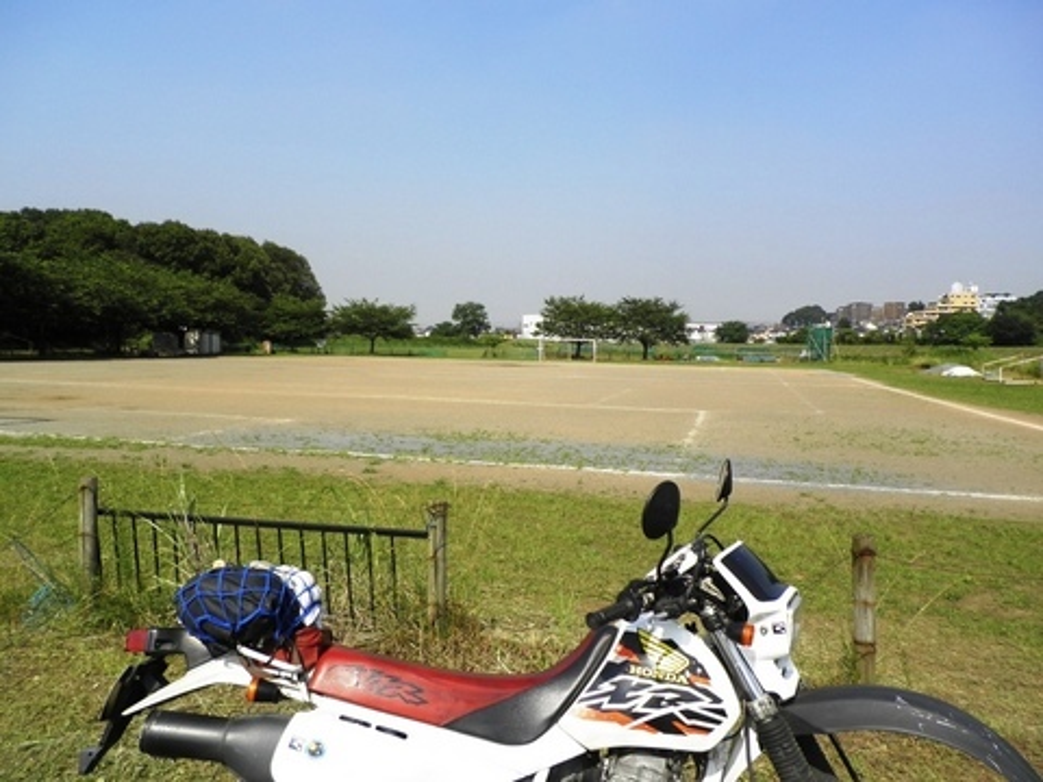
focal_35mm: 27
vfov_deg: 51.4
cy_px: 391
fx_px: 814
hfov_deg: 65.3
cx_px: 522
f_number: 8
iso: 64
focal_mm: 4.9
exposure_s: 1/125
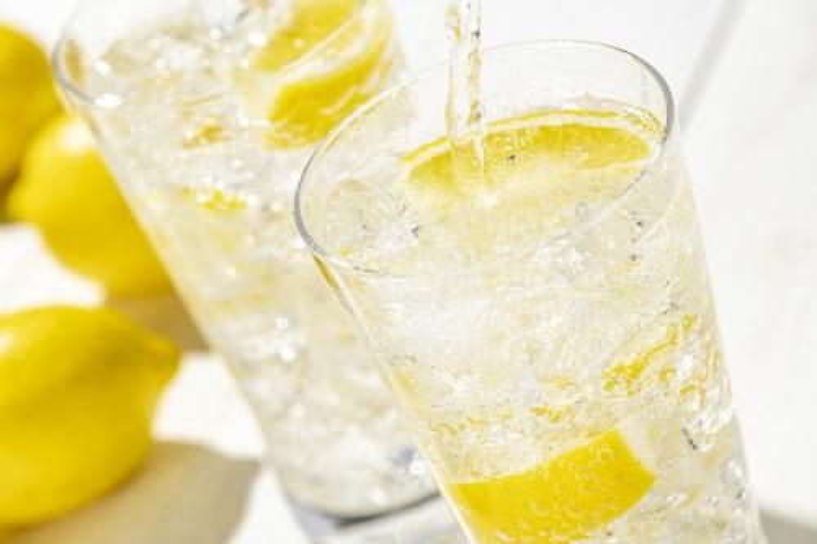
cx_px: 408
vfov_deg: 13.0
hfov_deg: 19.5
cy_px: 272
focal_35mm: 105
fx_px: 2382
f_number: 8
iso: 100
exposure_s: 1/125
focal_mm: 105
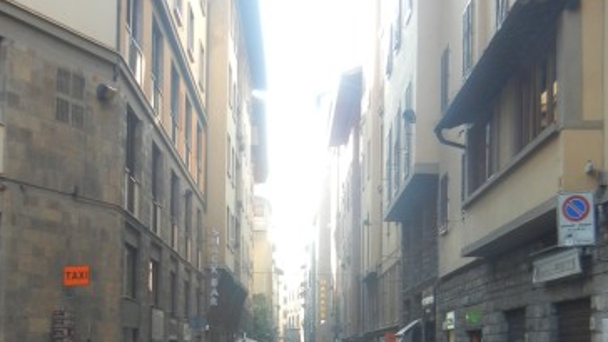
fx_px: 1113
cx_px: 219
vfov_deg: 17.1
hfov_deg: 30.4
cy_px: 332
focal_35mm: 69
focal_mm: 5.4
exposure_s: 1/77.8
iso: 160
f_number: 3.5
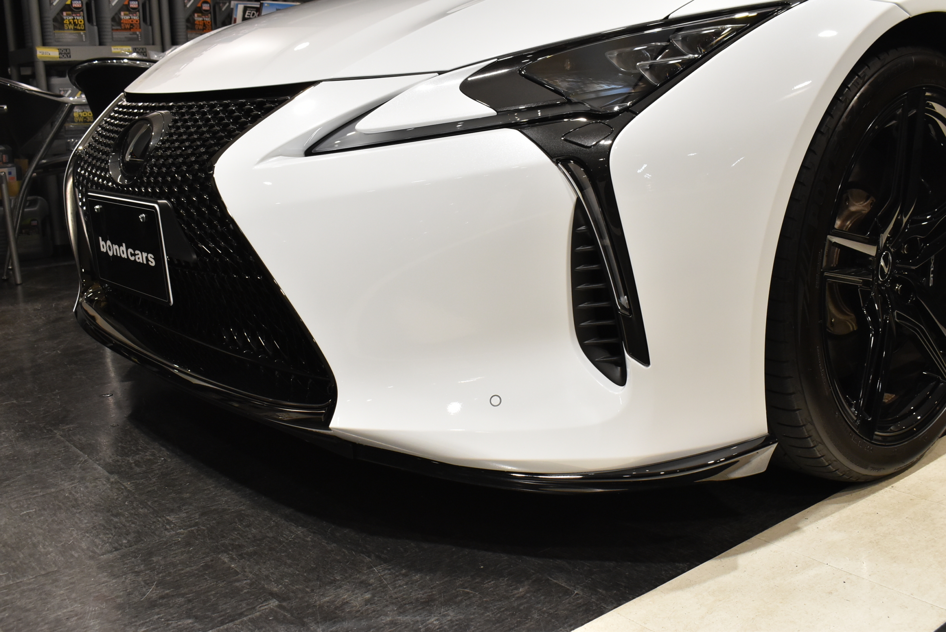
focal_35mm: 38
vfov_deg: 35.6
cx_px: 473
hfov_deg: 51.3
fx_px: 986
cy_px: 316
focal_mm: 25
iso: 1400
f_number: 8
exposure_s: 1/40
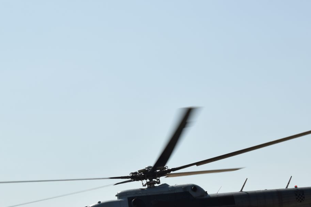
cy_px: 176
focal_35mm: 119
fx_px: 1027
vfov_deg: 11.5
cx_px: 196
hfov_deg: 17.2
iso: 100
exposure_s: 1/400
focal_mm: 45
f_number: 10
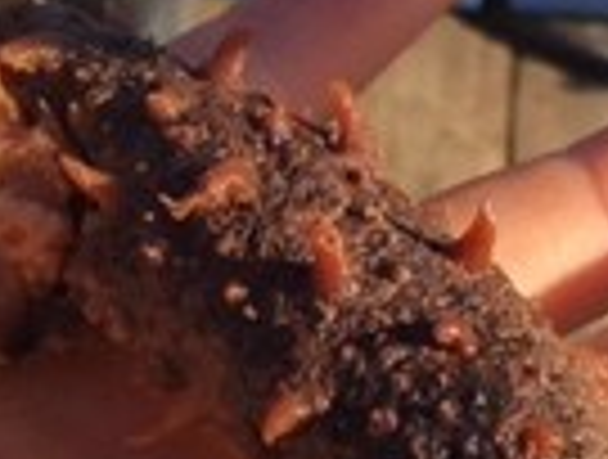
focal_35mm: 137
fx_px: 2413
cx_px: 207
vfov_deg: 10.4
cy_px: 760
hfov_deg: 14.3
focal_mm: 4.15
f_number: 2.2
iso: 25
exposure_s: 1/725
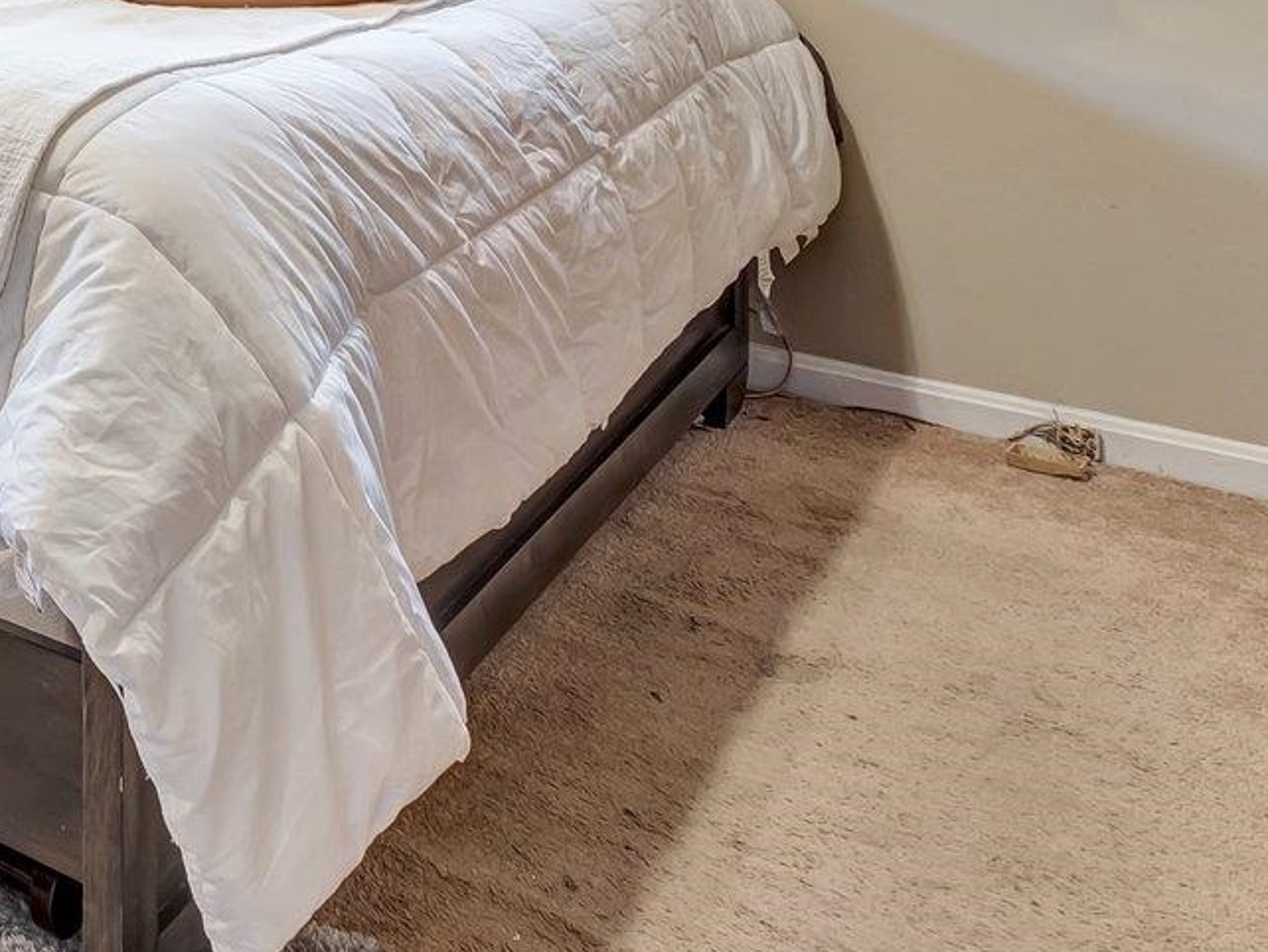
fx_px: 1686
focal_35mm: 46
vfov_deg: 27.1
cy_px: -242
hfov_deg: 32.5
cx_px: -324
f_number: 8
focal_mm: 10
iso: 250
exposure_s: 1/4
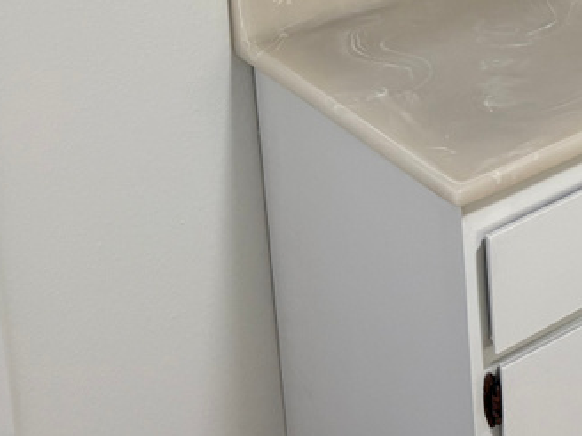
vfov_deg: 17.7
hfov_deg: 23.4
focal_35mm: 75
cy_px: -214
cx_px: 726
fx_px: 1261
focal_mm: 6.76
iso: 160
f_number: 1.78
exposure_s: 1/60
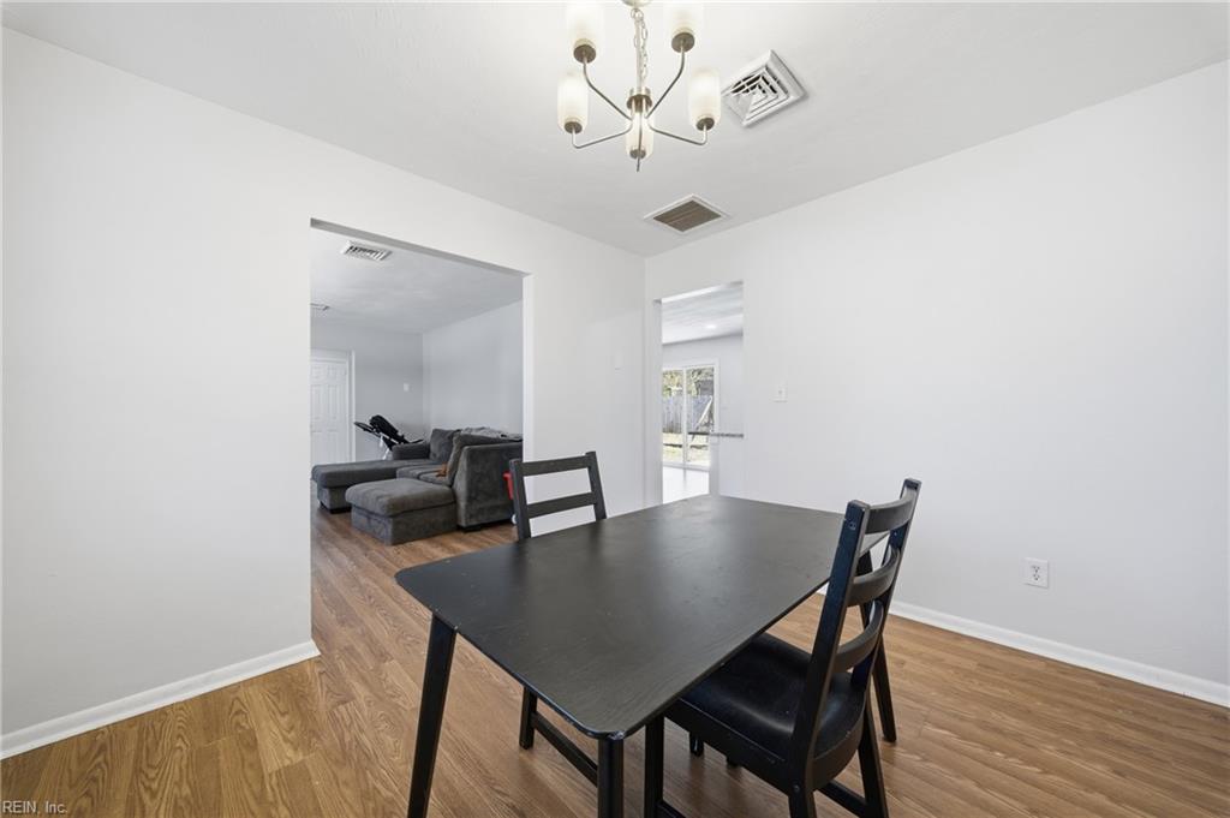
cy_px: 409
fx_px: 410
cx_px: 615
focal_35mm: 12
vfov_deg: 89.9
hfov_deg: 112.7
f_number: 9
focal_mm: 12
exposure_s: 1/80
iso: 250
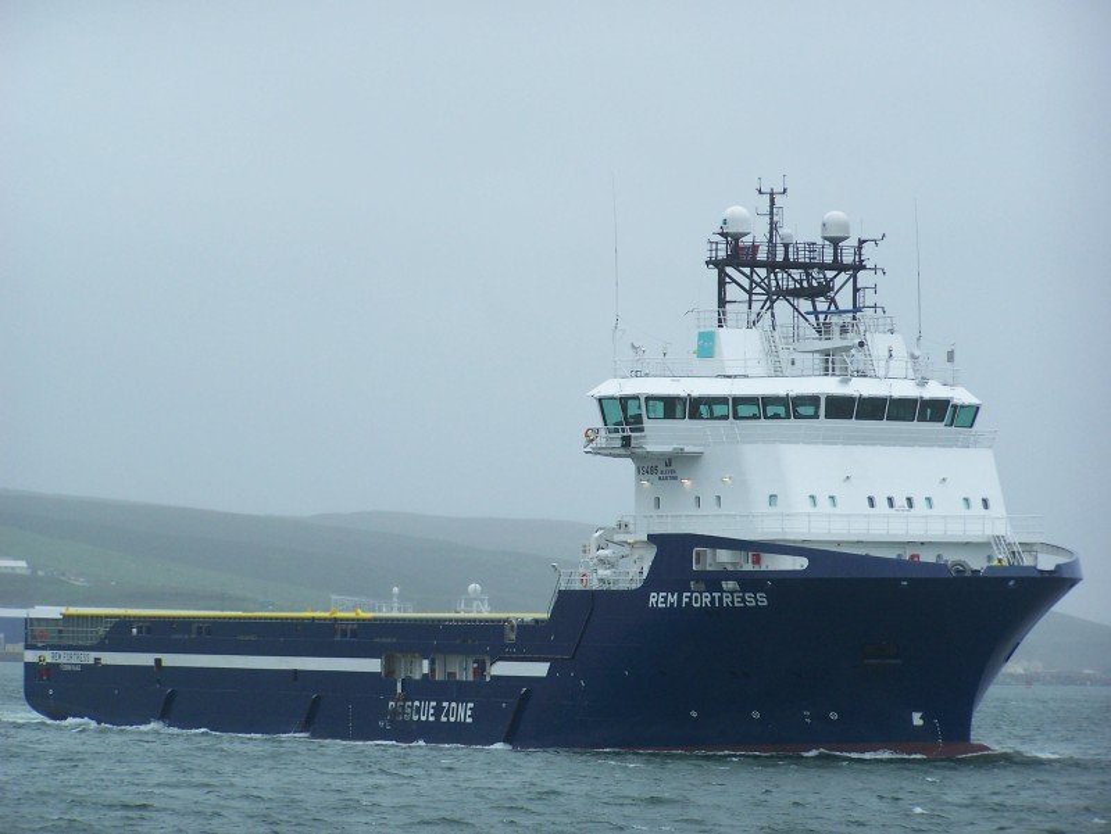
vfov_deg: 9.3
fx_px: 5106
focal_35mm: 159
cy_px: 417
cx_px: 556
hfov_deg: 12.4
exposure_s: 1/400
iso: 80
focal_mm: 26.4
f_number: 3.2
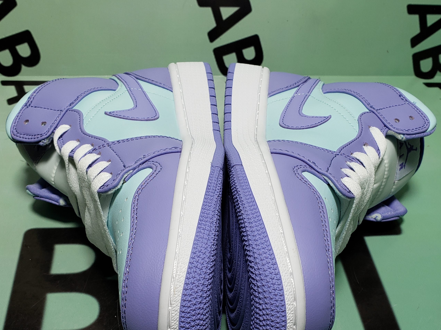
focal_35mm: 41
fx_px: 522
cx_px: 227
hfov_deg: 45.8
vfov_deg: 34.6
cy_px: 235
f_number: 2.4
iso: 50
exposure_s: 1/212
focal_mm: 4.3
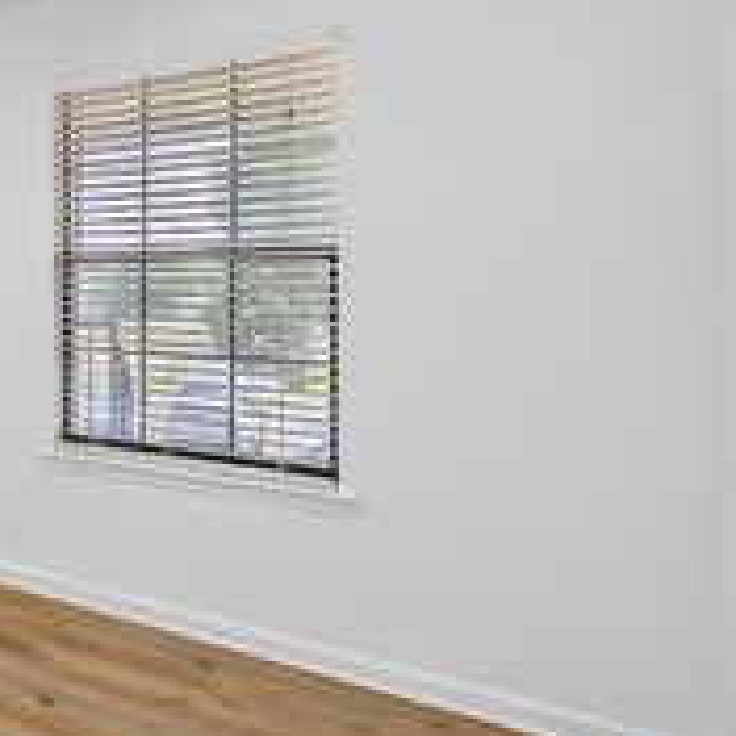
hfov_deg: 35.5
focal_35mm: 29
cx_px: -238
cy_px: 289
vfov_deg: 55.1
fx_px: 698
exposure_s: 1/4
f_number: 7.1
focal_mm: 12
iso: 80
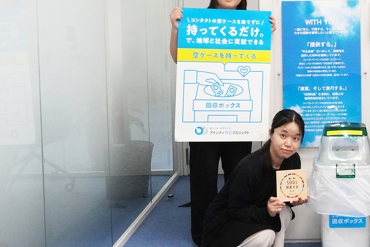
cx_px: 322
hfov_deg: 29.0
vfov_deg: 20.0
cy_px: 37
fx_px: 689
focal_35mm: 67
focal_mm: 22
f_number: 8
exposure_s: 1/160
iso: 4000
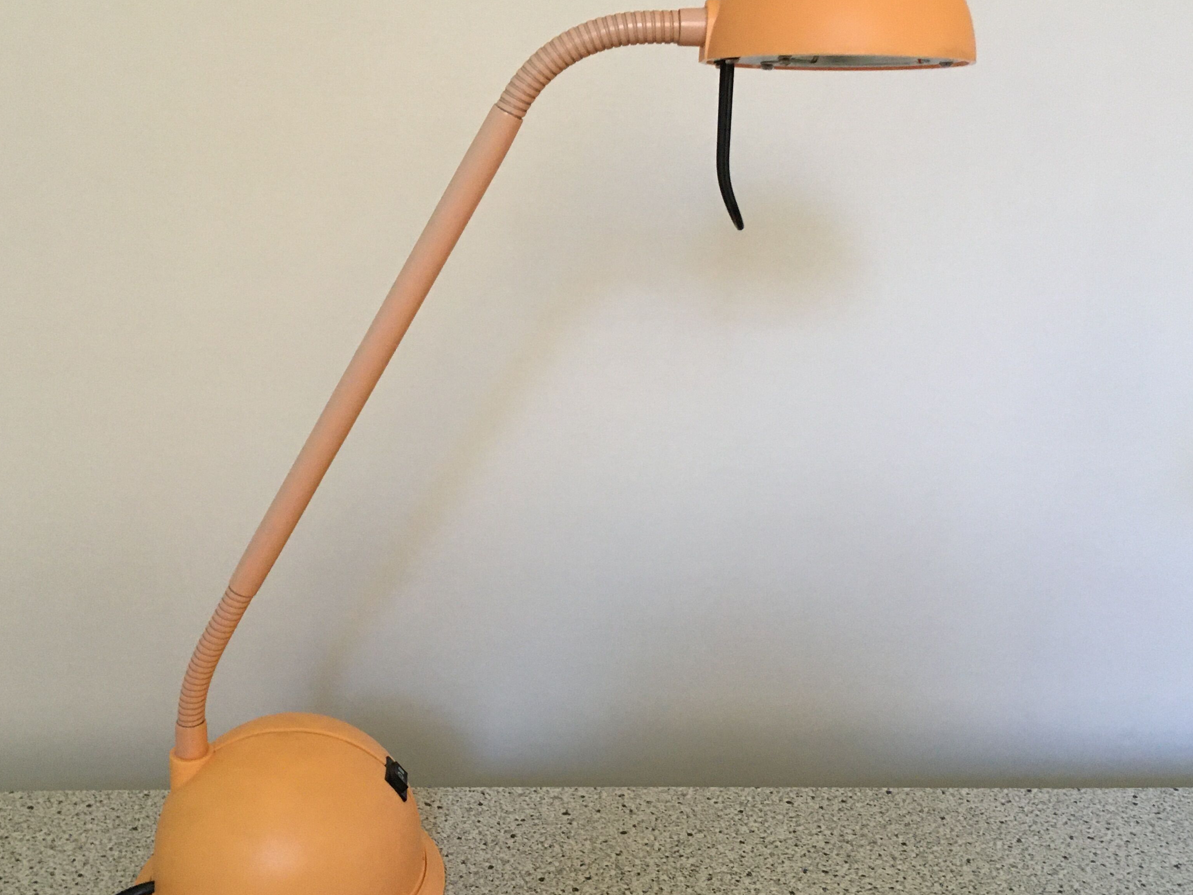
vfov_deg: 37.7
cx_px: 537
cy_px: 460
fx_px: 1310
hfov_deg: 48.9
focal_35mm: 38
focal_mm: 4.15
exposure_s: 1/33
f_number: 2.2
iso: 160
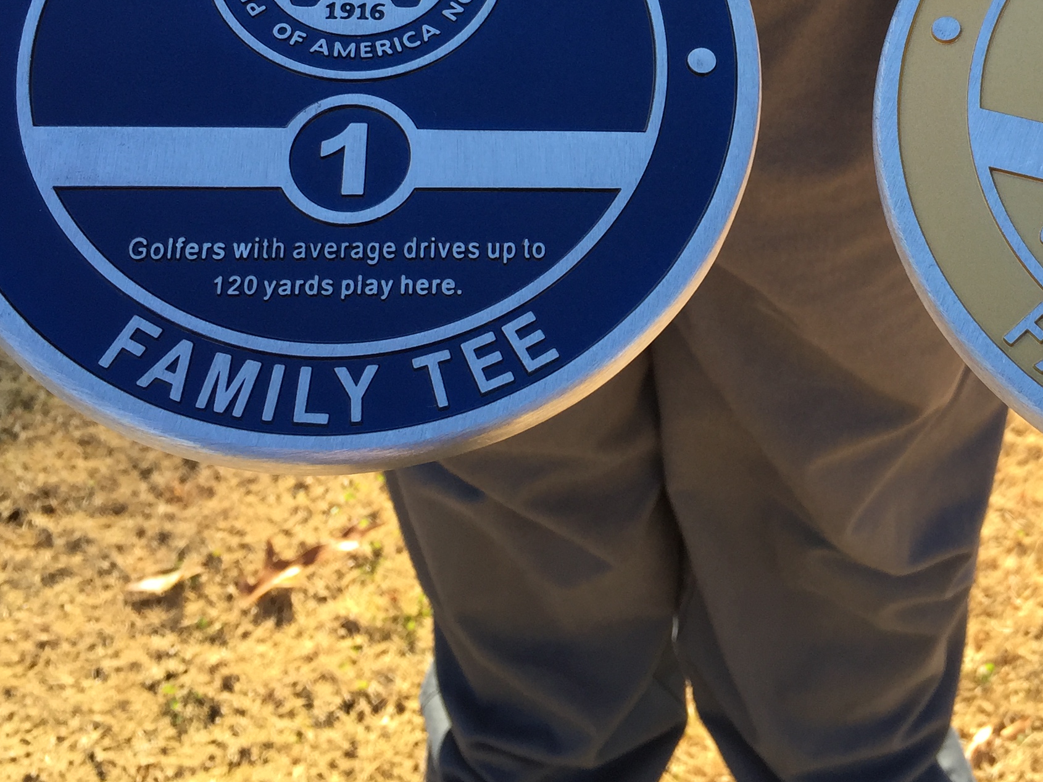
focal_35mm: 56
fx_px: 1688
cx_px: 780
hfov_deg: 33.7
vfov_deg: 25.2
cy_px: 56
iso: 32
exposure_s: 1/416
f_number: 2.2
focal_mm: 4.15
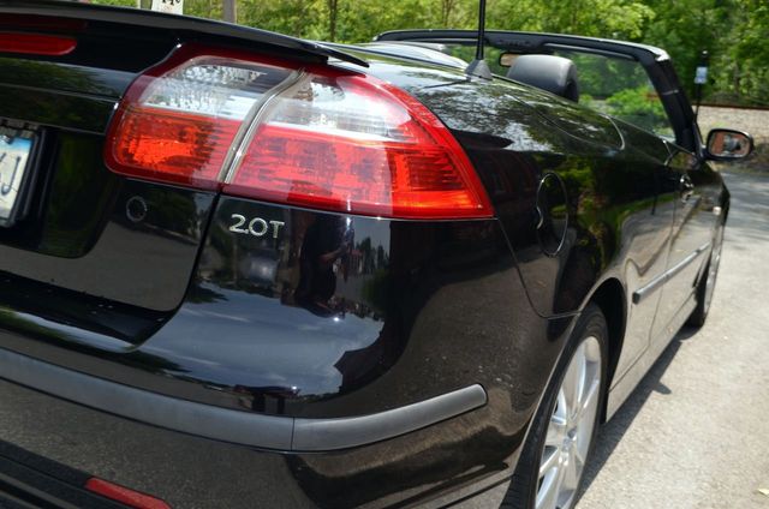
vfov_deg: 36.7
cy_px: 254
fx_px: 767
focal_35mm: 36
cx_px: 384
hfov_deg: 53.2
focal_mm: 24
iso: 100
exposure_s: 1/200
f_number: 5.6
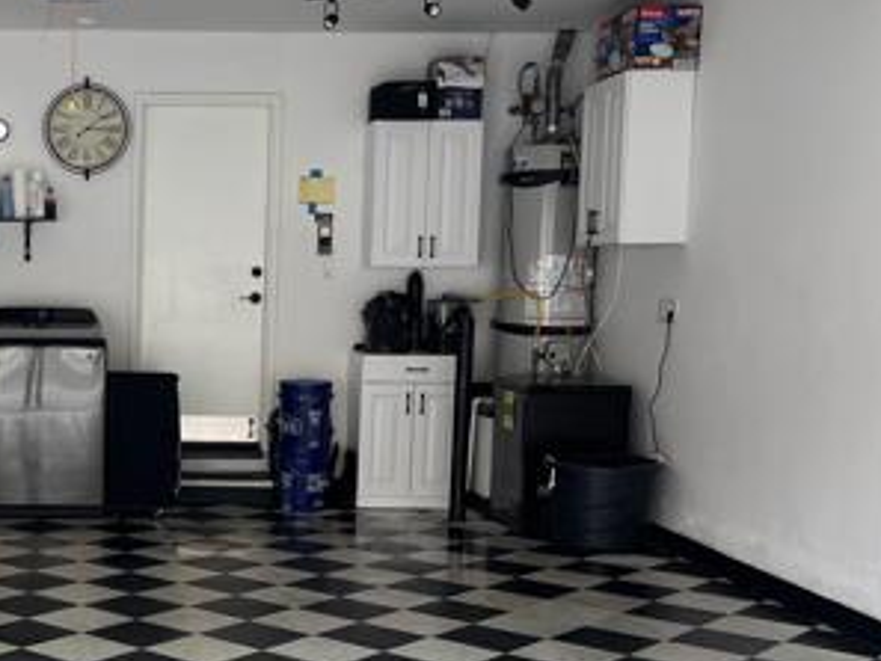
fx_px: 1426
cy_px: 442
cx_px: 62
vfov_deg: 26.0
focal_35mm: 56
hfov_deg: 32.4
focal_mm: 5.1
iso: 40
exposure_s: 1/212
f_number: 1.6
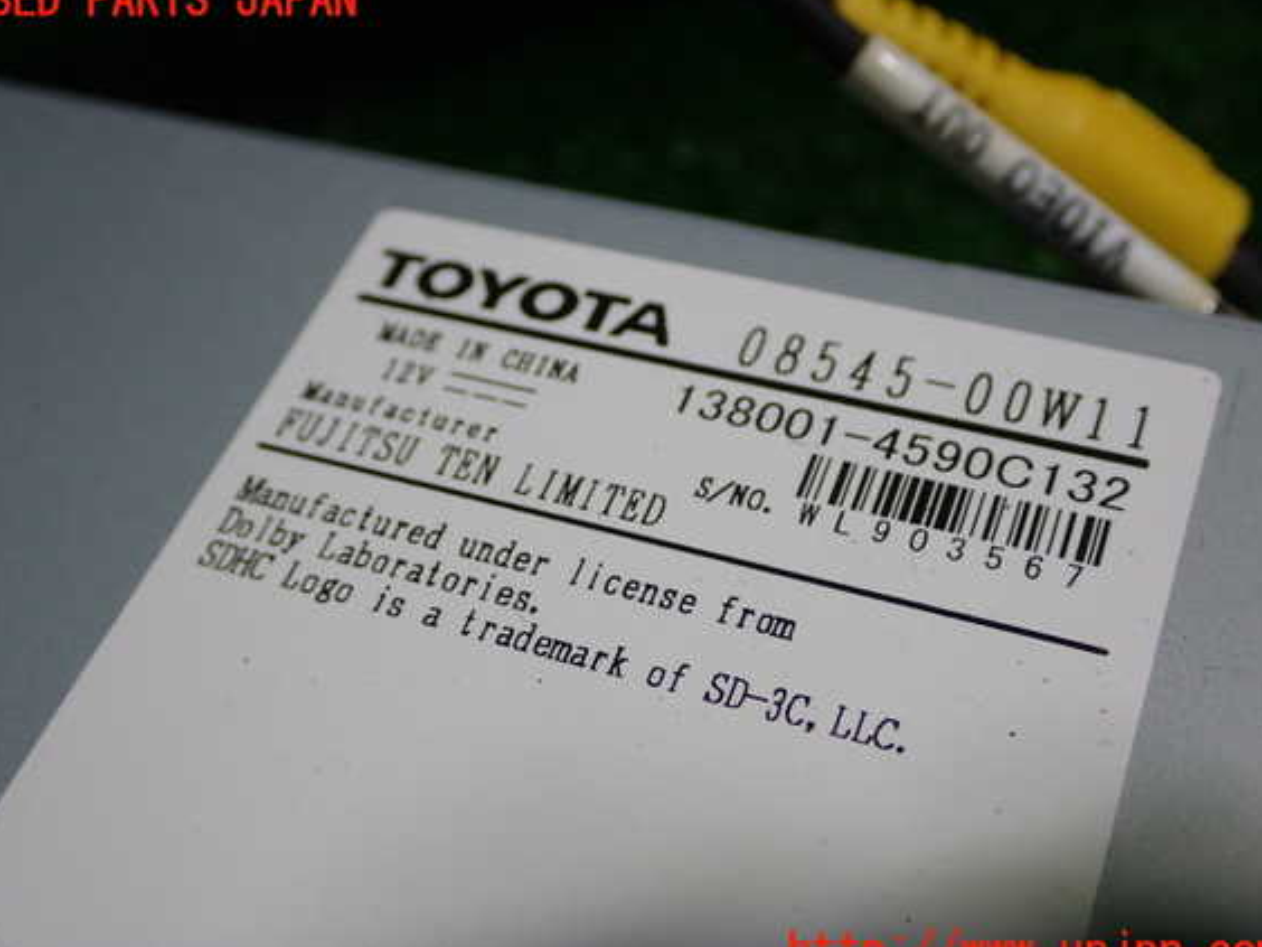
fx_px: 1823
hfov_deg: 38.2
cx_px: 622
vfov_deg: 29.1
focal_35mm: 50
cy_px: 477
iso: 200
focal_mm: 8.4
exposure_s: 1/100
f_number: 3.1
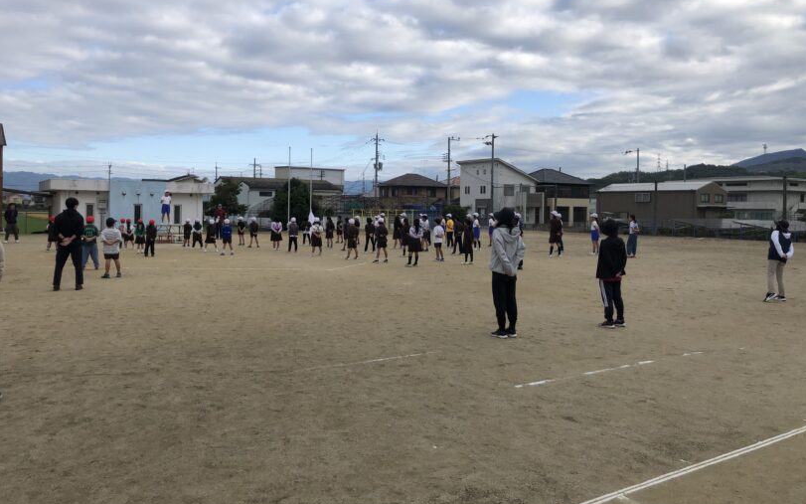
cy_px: 215
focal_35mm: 30
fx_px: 659
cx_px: 406
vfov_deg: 41.7
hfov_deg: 62.9
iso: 20
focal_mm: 3.99
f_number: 1.8
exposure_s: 1/1779
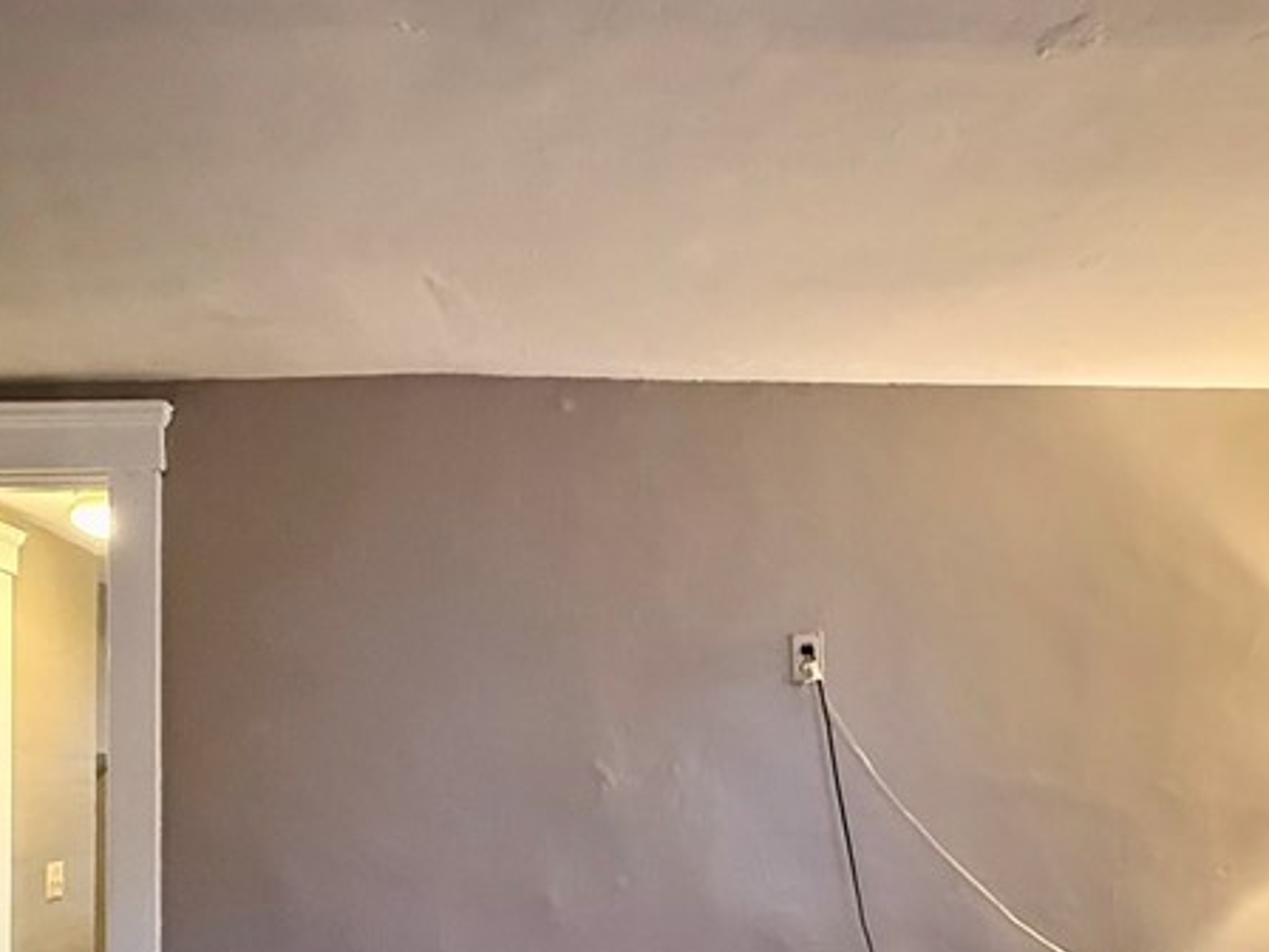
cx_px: 615
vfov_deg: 42.1
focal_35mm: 32
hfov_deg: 56.8
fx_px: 1173
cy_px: 768
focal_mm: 2.22
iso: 1000
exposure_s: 1/40
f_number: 2.2
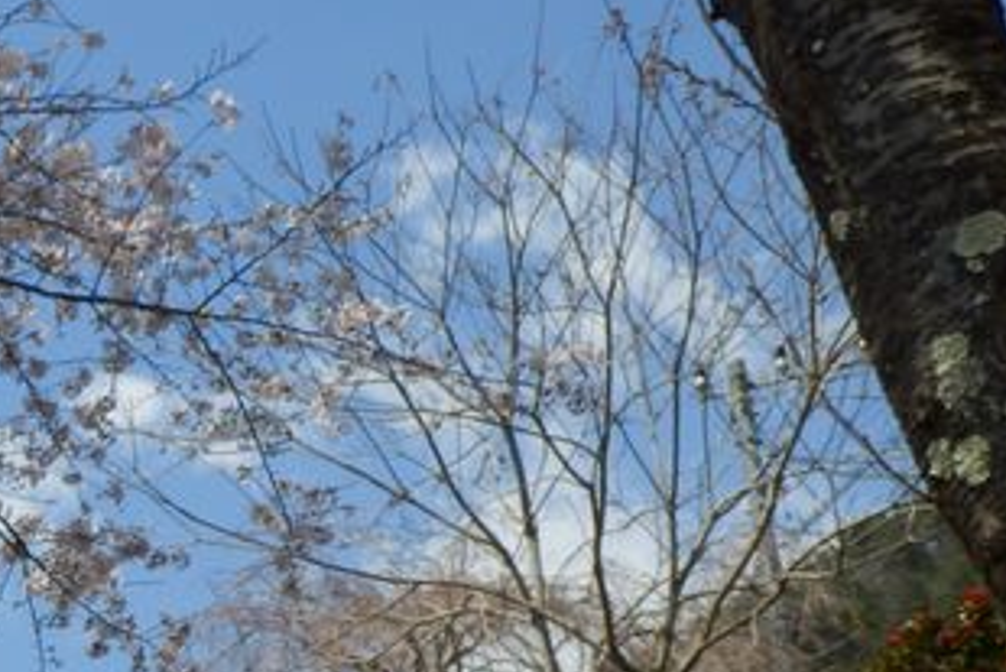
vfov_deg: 11.3
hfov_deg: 16.6
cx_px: -230
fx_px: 3299
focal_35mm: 118
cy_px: 893
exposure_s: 1/800
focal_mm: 7.9
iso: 80
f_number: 4.2
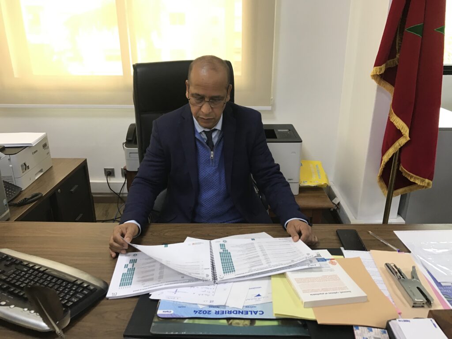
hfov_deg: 63.4
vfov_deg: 49.7
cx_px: 226
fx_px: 366
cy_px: 170
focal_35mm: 28
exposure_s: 1/33
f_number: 1.8
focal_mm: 3.99
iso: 32
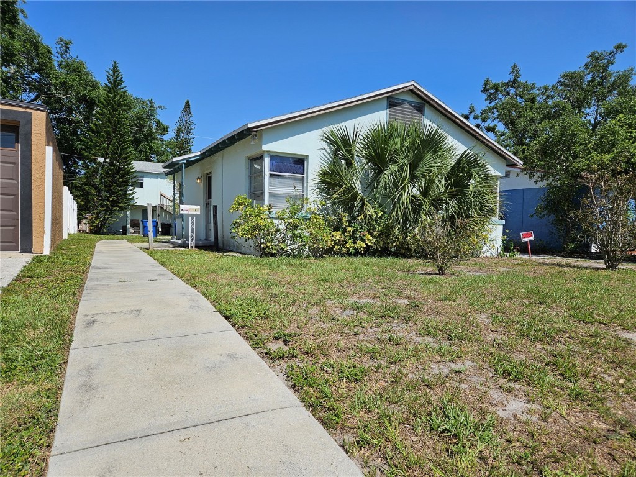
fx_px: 423
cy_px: 238
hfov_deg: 73.9
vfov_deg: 58.9
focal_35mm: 23
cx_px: 318
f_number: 1.8
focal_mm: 5.4
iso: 25
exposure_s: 1/3203
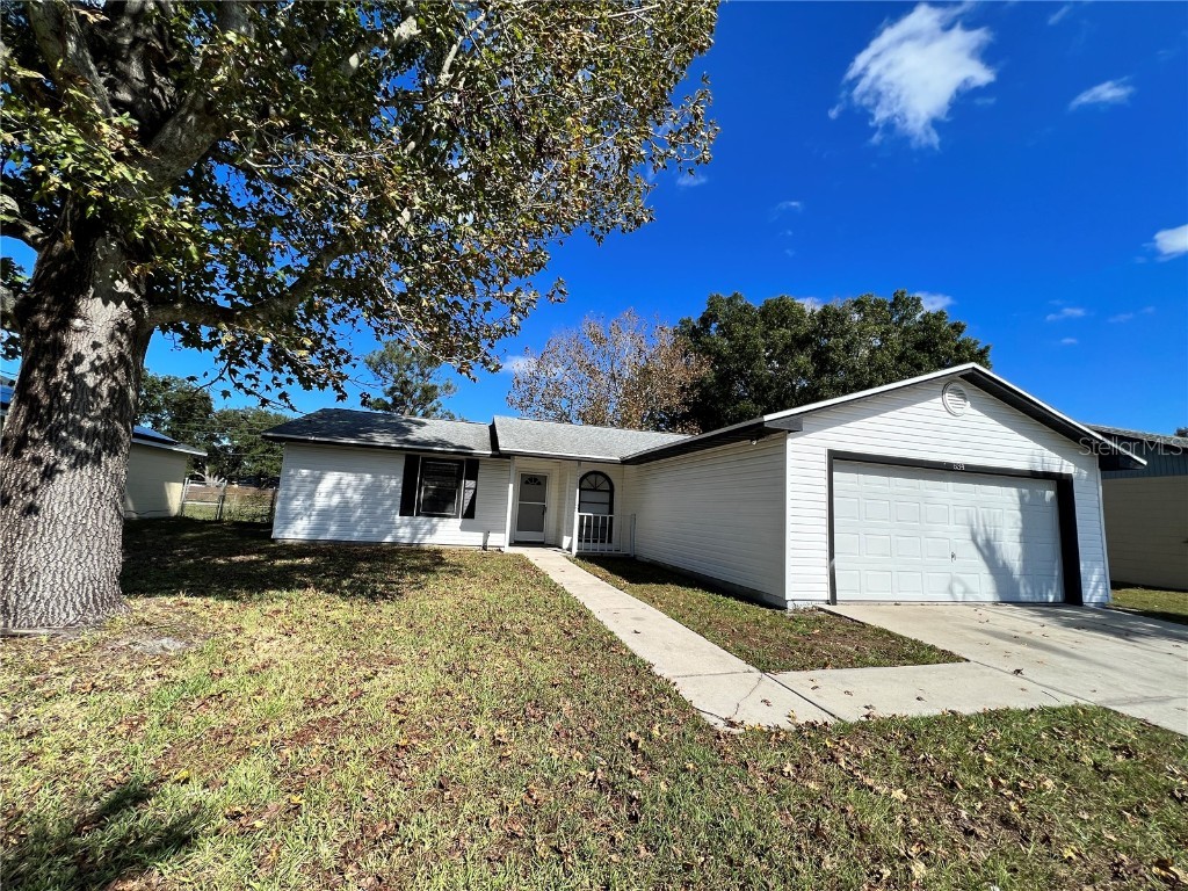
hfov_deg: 106.2
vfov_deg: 89.9
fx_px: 446
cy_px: 446
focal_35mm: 13
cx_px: 594
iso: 32
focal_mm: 1.57
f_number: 1.8
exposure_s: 1/1575
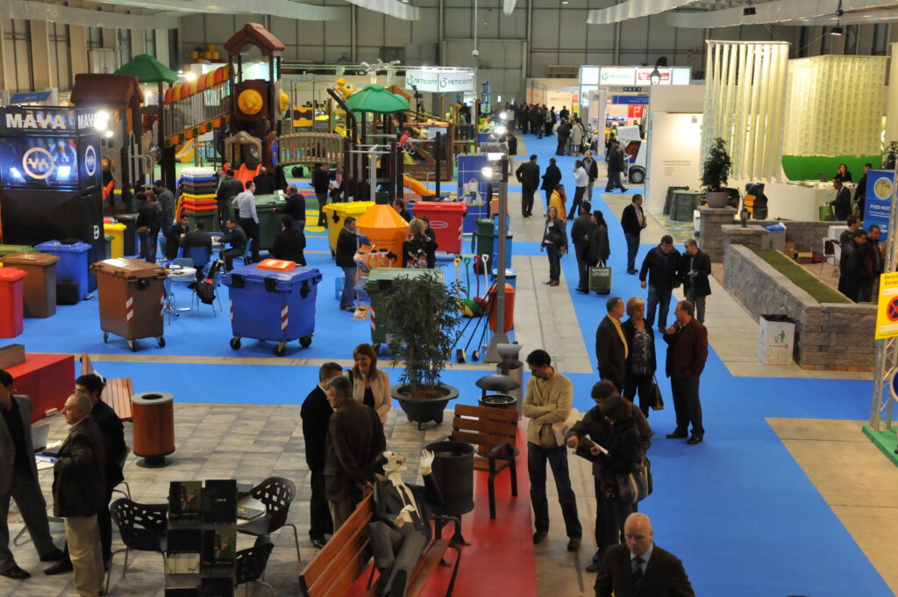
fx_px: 1196
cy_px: 298
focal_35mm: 48
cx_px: 449
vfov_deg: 28.0
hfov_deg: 41.2
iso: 1600
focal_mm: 32
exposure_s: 1/200
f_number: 4
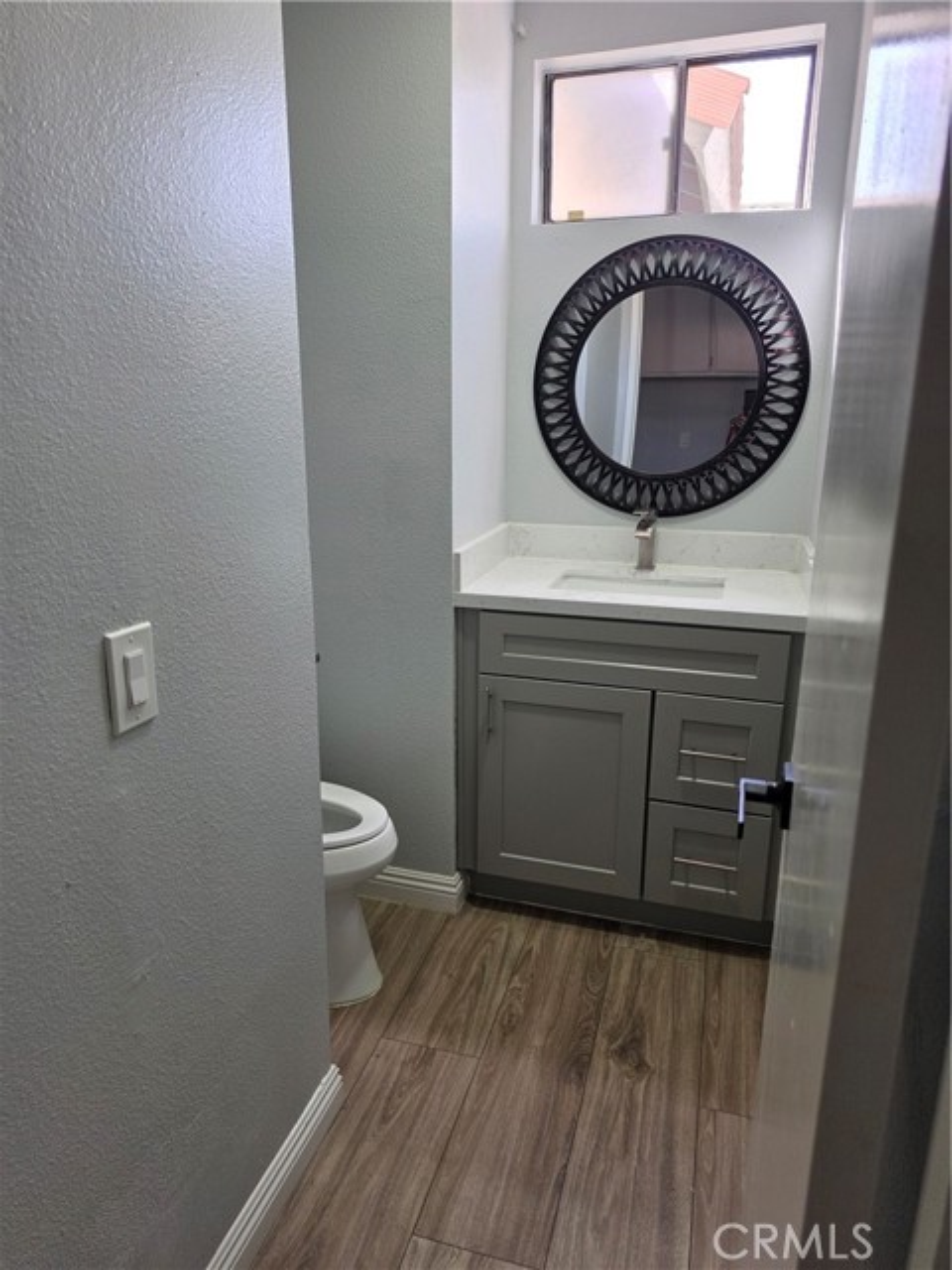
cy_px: 635
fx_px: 843
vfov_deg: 73.9
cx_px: 476
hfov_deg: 58.9
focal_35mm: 23
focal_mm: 6.5
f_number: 1.4
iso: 32
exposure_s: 1/120
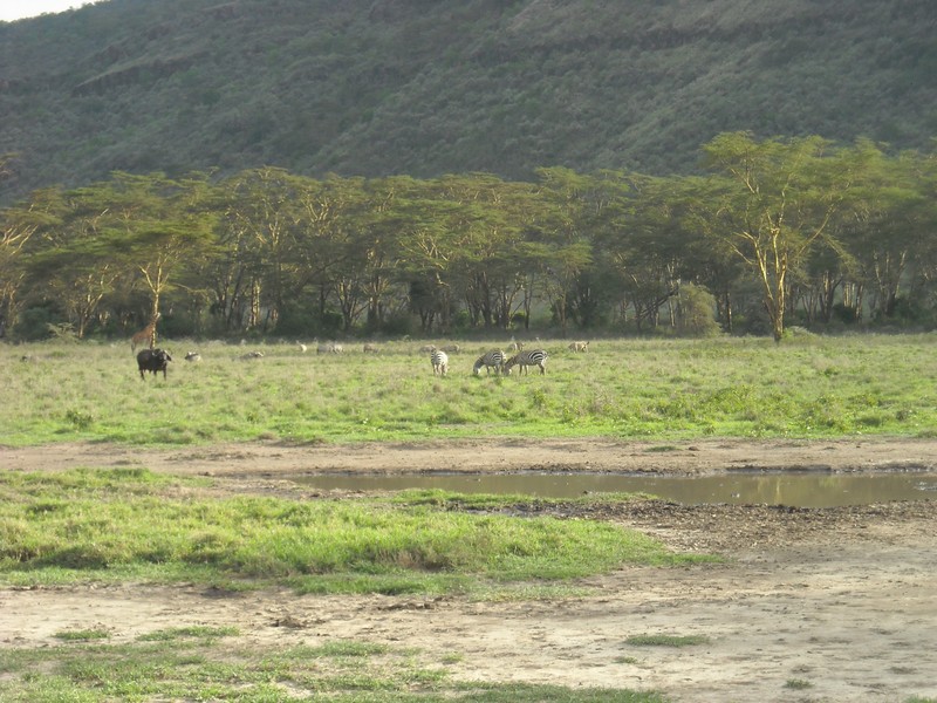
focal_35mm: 105
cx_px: 468
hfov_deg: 18.7
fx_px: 2842
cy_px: 352
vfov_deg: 14.1
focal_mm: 17.1
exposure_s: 1/250
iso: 141
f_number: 4.7
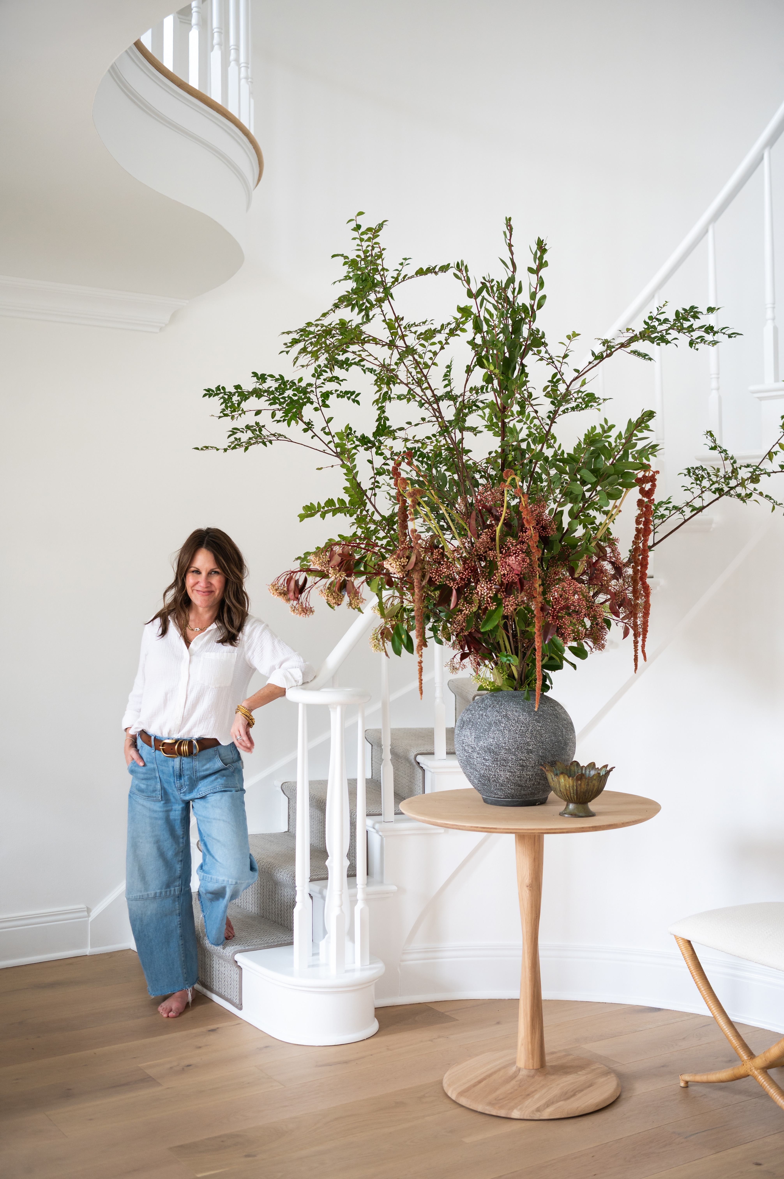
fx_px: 1308
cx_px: 392
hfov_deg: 33.4
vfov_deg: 48.5
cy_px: 590
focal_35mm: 40
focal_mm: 40
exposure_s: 1/25
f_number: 2.8
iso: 400
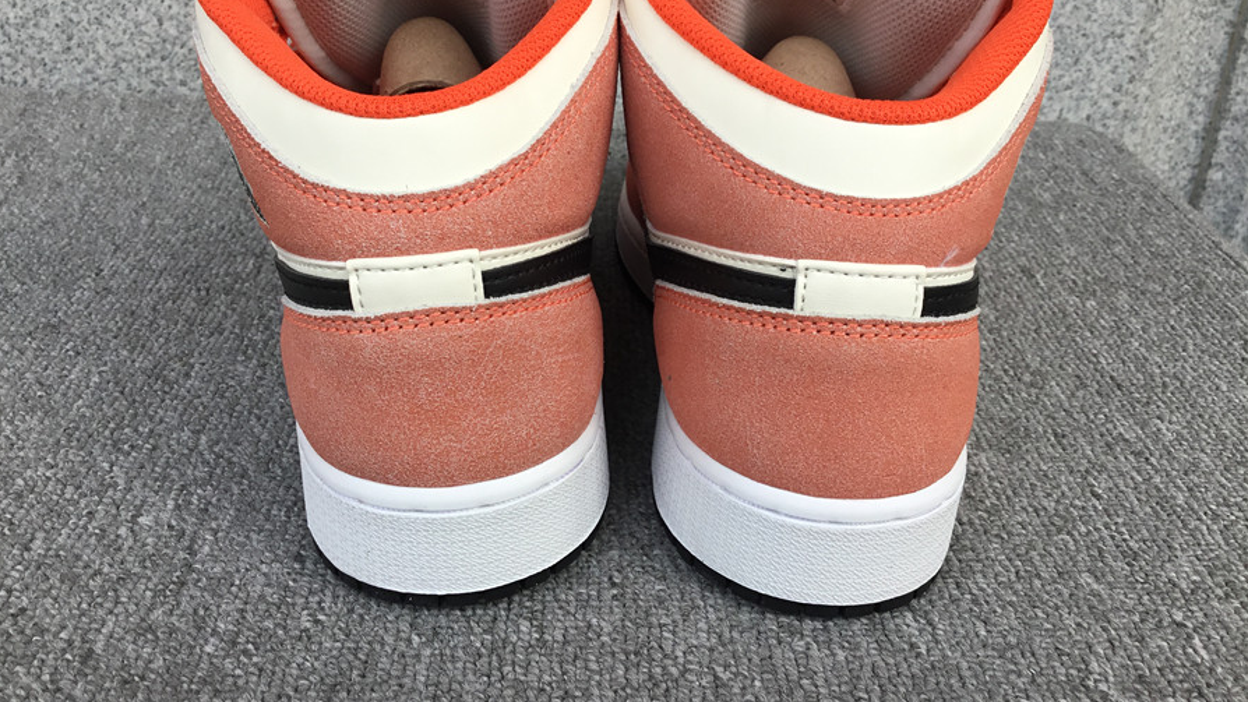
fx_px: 1125
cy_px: 253
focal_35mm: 34
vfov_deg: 34.4
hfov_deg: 58.0
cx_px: 621
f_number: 2.4
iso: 25
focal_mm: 3.3
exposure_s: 1/418
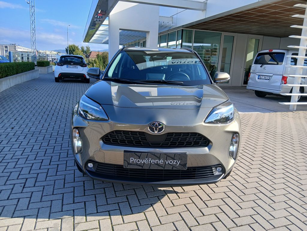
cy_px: 116
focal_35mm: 26
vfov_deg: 53.1
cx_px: 154
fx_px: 231
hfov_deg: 67.3
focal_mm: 3.98
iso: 20
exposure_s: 1/189
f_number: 1.8
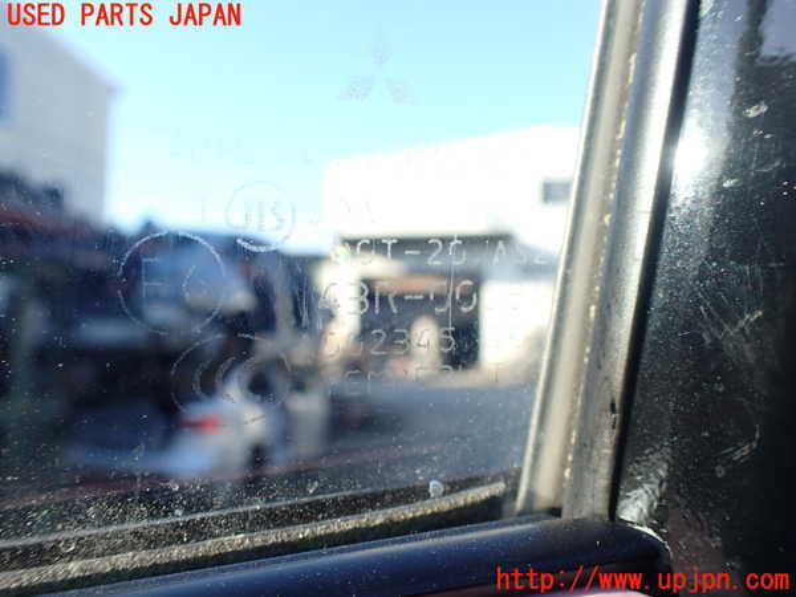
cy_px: 298
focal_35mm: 30
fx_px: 690
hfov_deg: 60.0
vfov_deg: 46.8
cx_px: 398
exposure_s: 1/200
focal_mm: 5.4
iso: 100
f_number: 3.2
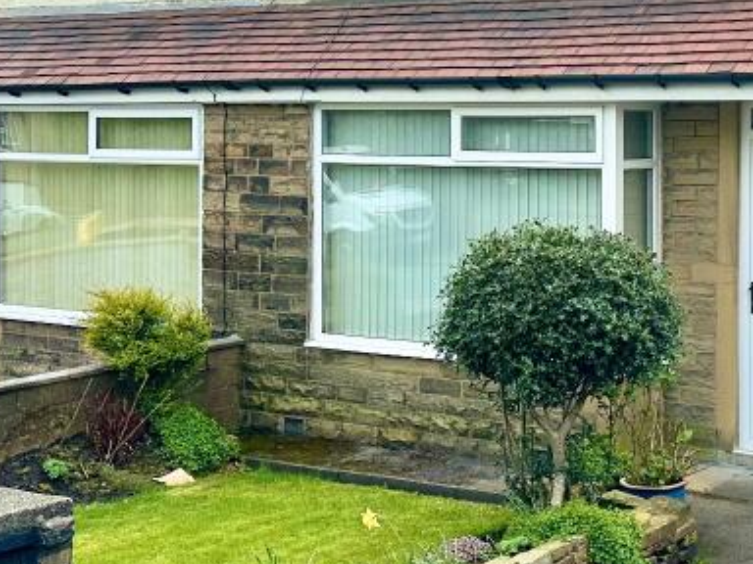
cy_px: 153
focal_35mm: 64
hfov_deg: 29.4
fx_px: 1392
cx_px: 635
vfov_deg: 22.7
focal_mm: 6.86
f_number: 1.78
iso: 80
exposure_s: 1/3356
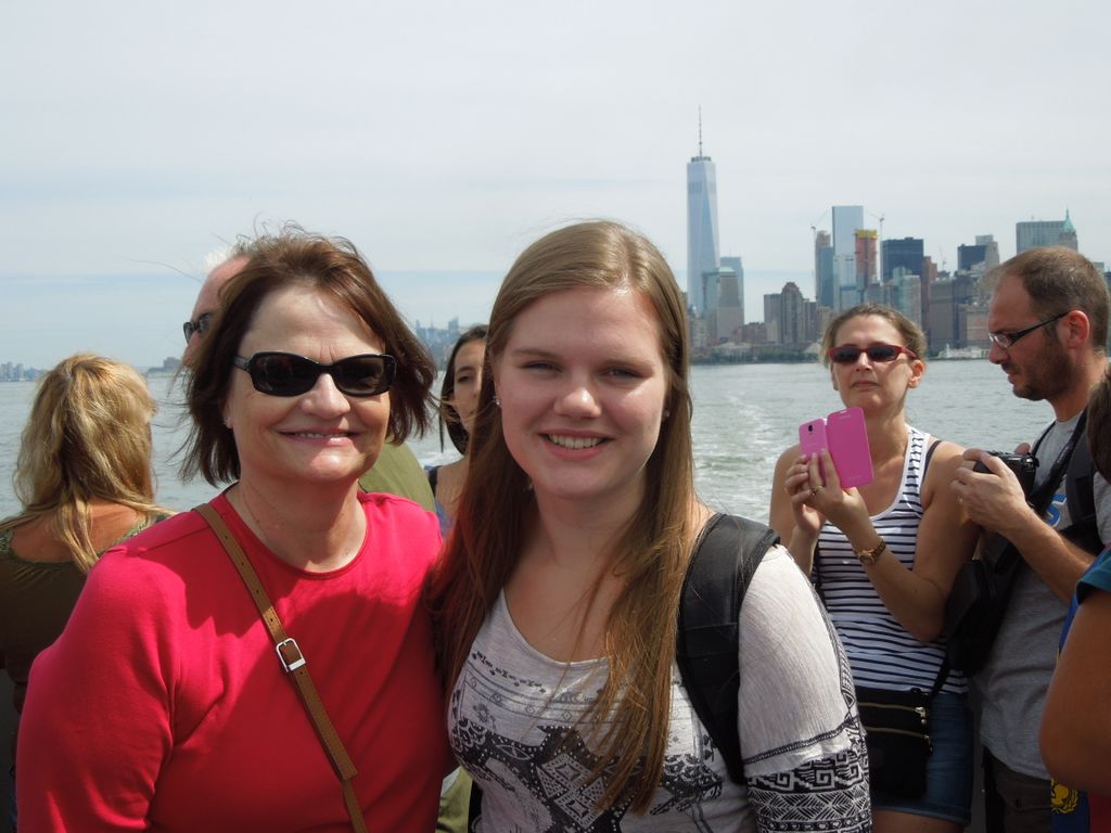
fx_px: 1380
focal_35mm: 43
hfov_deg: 43.9
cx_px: 556
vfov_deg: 33.6
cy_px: 416
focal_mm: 7.8
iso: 100
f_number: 3.9
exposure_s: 1/800
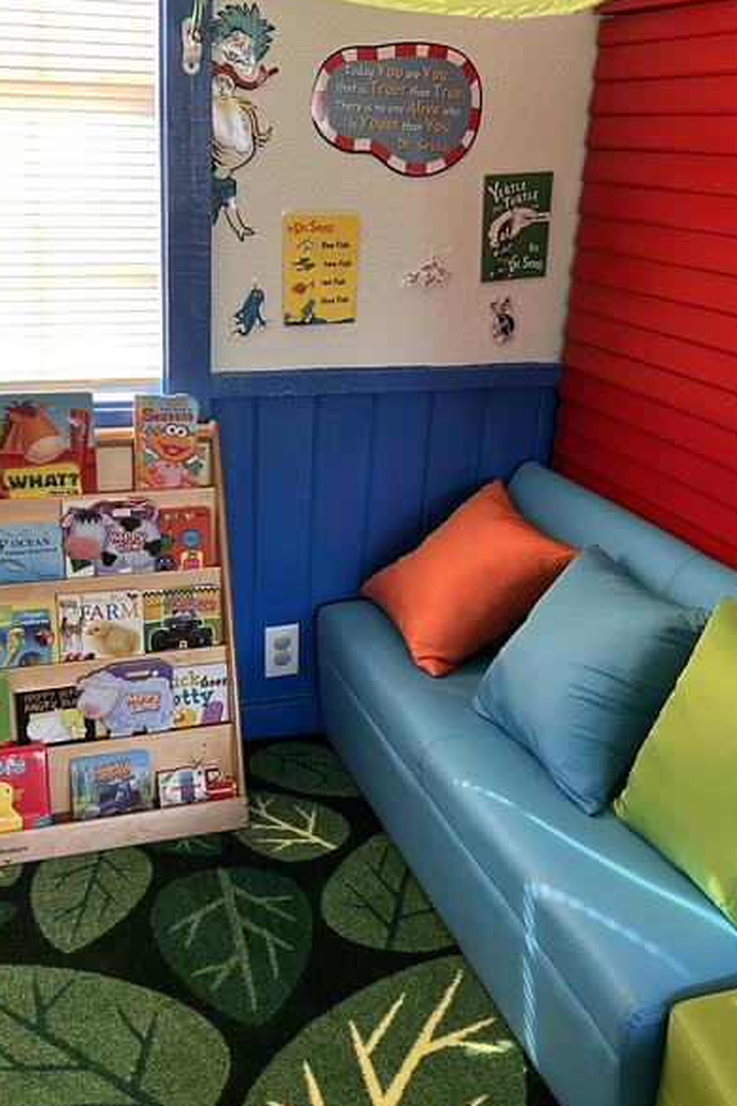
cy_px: 552
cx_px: 312
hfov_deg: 35.9
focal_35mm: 37
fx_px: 1136
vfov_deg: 51.9
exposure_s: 1/60
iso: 250
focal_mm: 5.7
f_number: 1.5
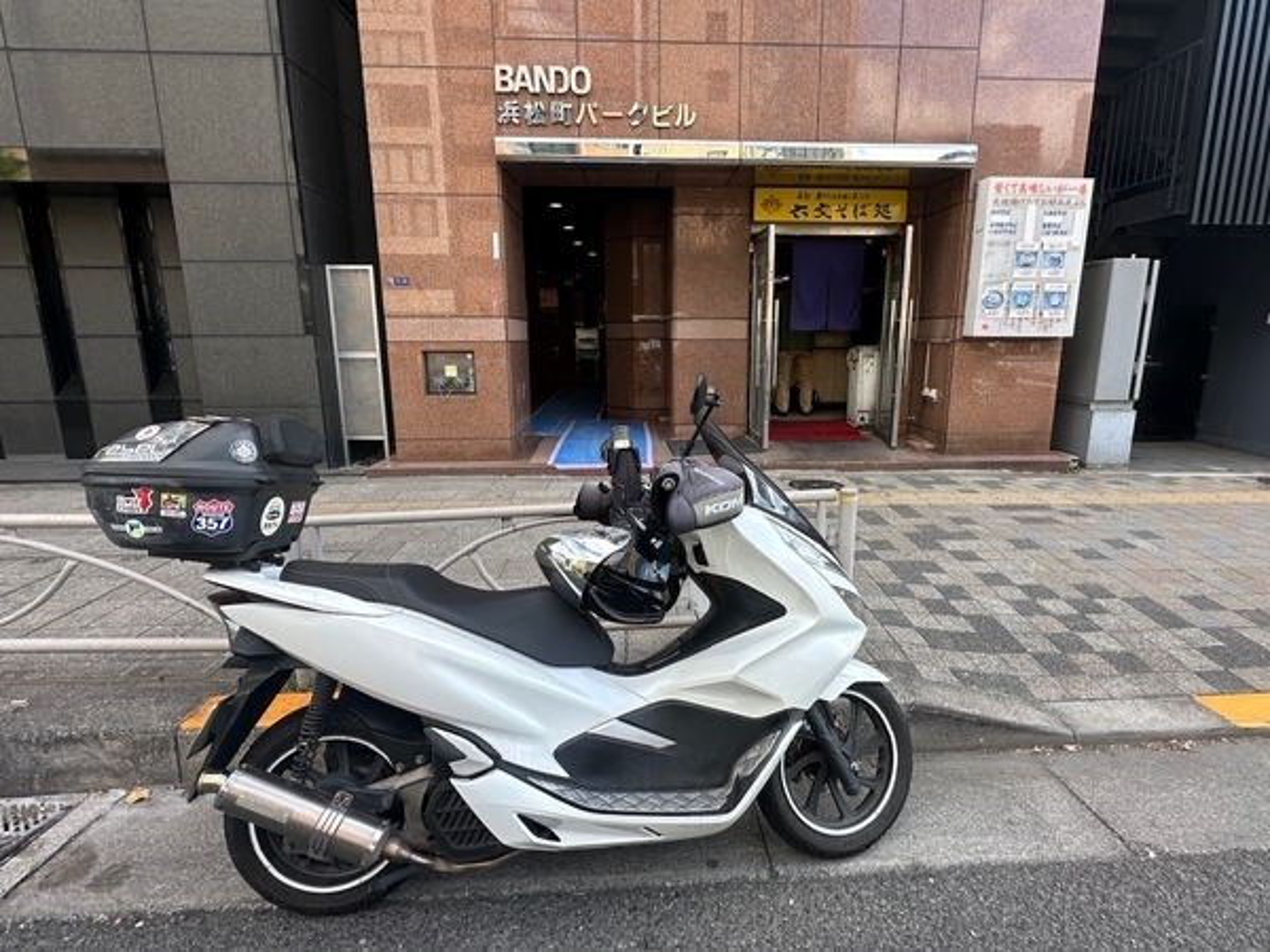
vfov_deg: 85.7
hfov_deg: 102.1
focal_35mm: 14
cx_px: 635
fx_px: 514
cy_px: 476
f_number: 2.2
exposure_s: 1/218
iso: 40
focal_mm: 2.22
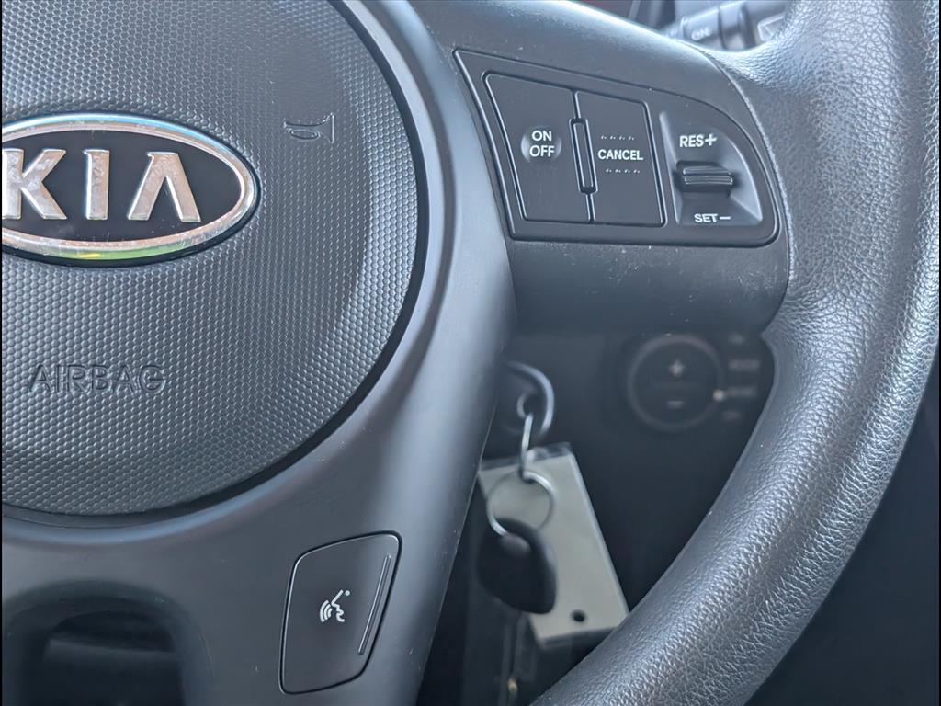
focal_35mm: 49
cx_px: 470
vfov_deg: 29.7
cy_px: 353
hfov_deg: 38.9
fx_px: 1332
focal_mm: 6.9
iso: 448
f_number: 1.68
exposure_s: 1/455
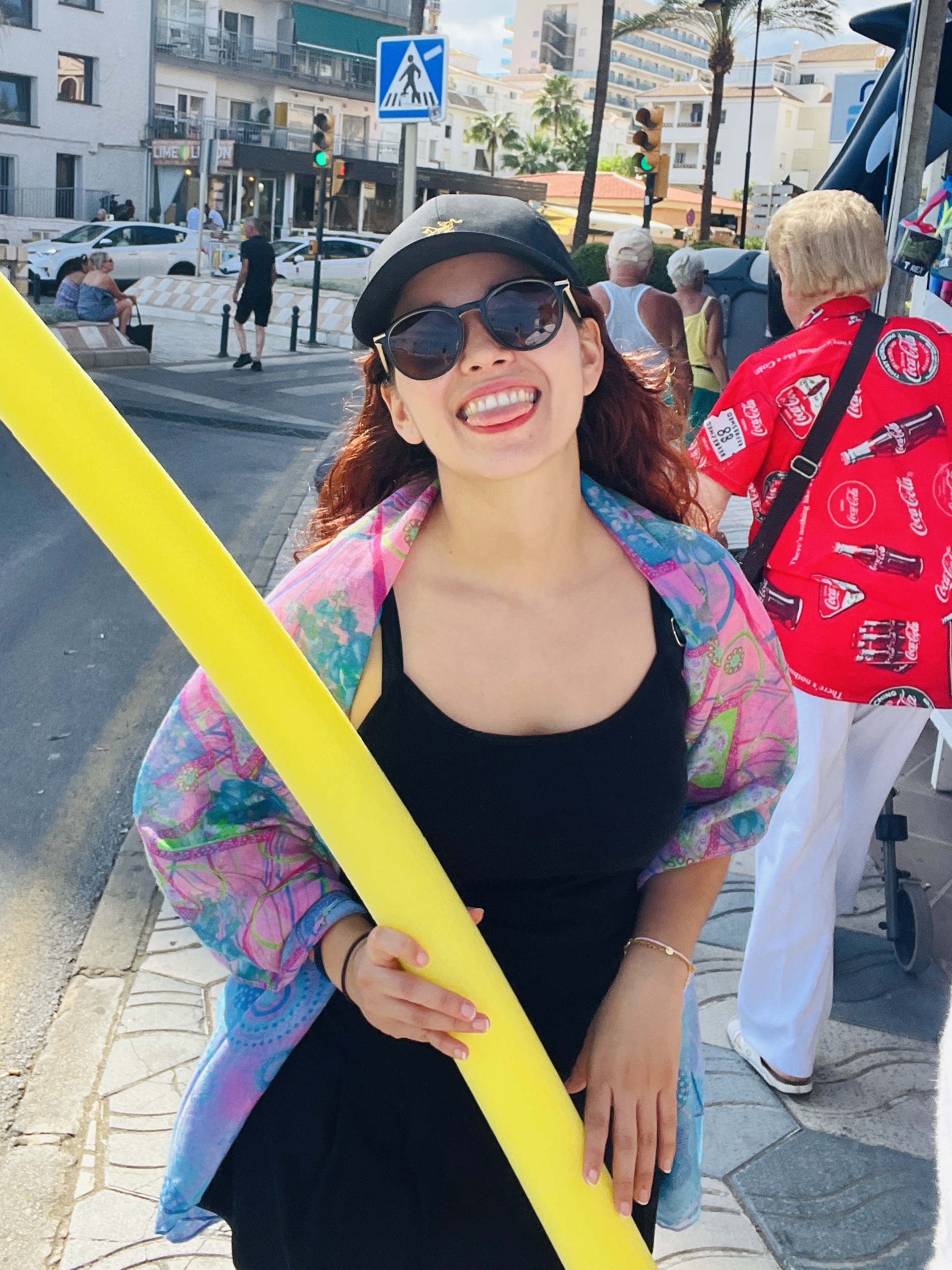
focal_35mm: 37
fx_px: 1357
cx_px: 370
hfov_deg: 38.5
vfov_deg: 49.9
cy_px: 516
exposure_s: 1/450
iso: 32
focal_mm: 2.71
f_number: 2.2
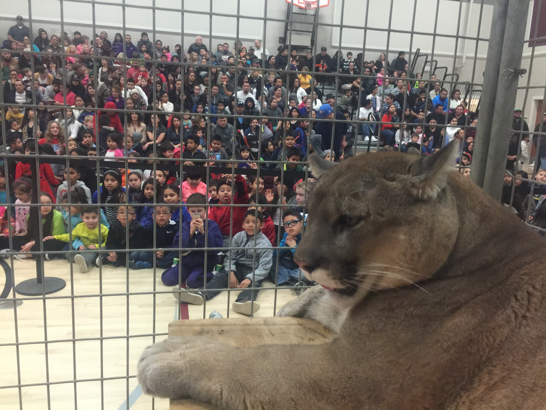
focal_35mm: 29
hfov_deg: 61.7
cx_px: 273
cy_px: 205
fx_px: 457
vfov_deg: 48.2
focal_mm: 4.15
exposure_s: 1/15
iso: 125
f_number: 2.2
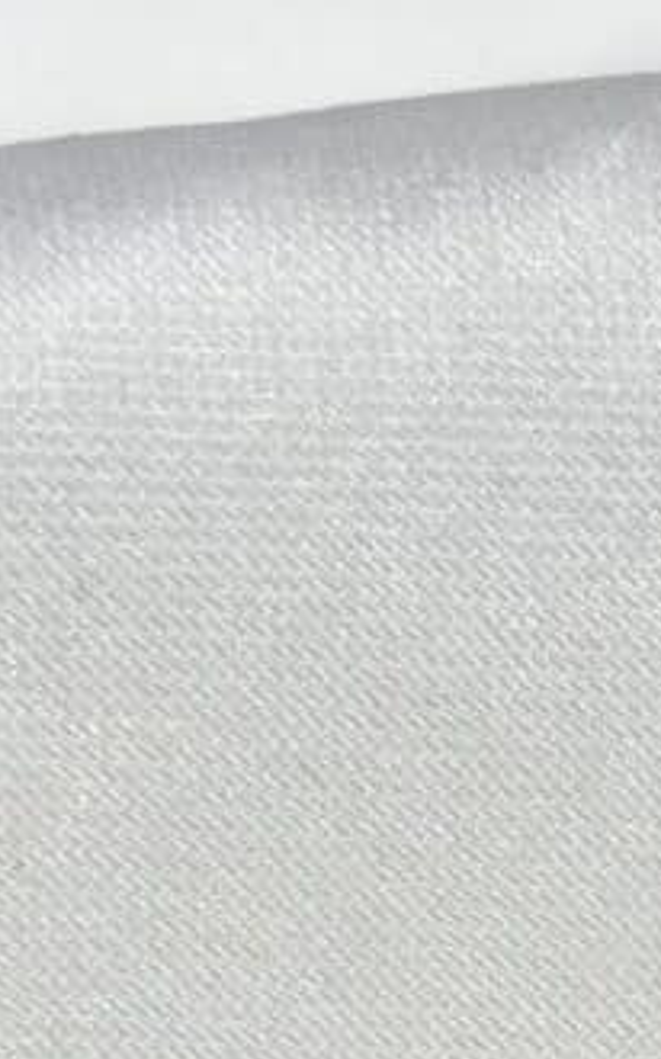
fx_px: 4933
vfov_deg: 12.1
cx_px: 606
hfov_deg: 7.6
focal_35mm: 171
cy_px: 1123
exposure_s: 1/317
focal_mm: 5.96
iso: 32
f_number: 1.6
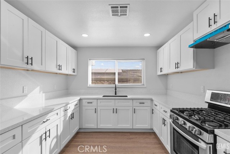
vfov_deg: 70.5
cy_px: 77
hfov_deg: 93.3
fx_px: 109
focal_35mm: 17
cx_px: 115
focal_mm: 17
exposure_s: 1/4
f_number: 8
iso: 100
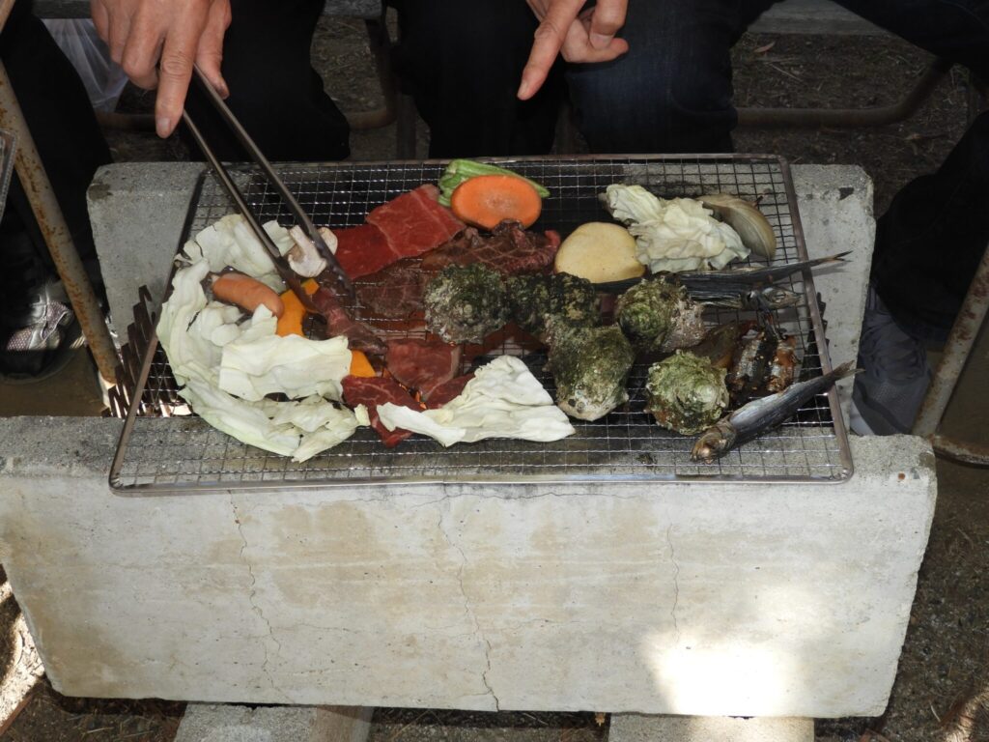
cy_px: 371
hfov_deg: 34.9
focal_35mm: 55
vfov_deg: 26.6
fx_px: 1571
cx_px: 494
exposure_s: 1/200
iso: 100
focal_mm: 9.9
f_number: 4
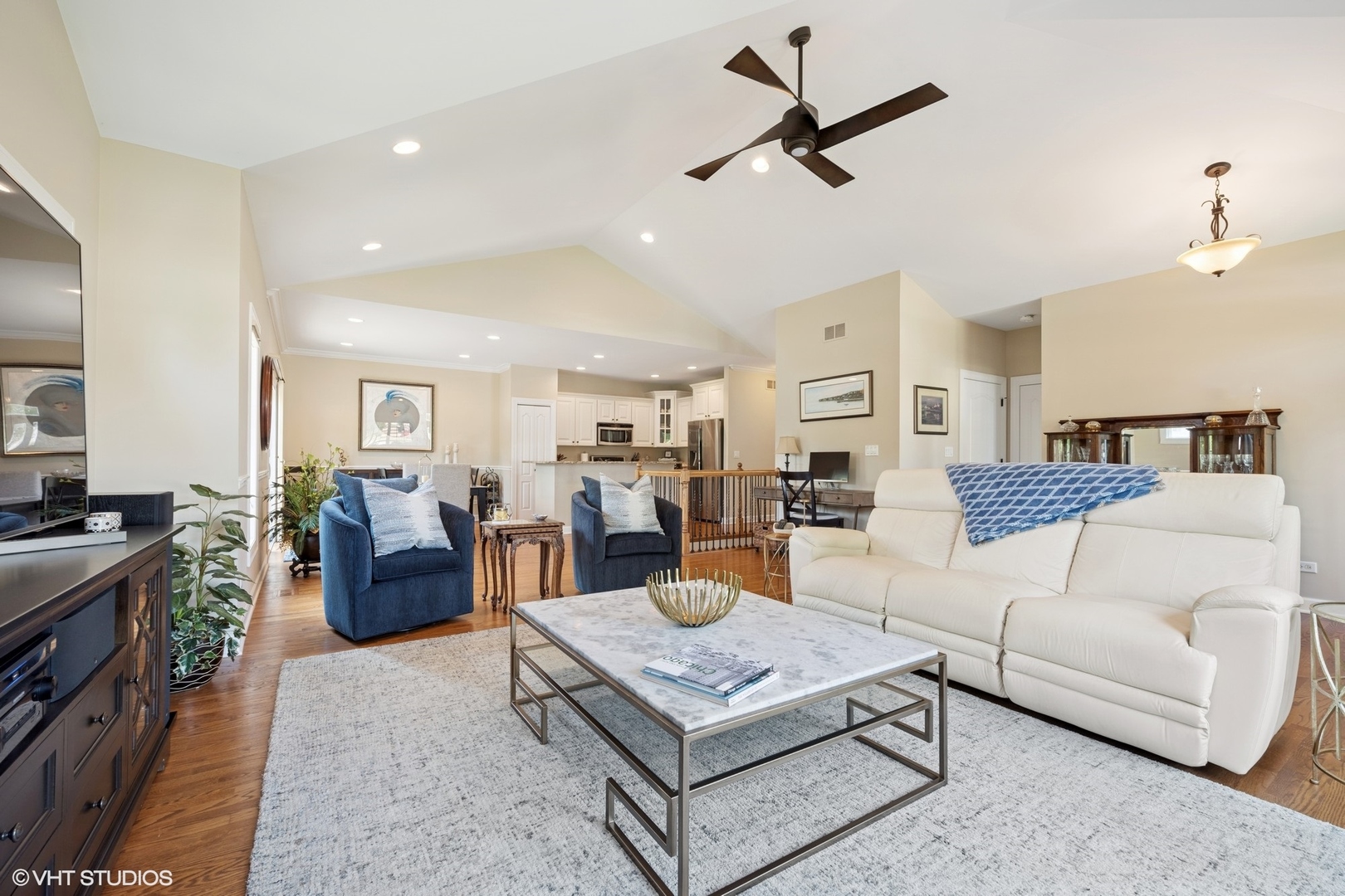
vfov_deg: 77.3
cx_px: 672
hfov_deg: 100.4
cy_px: 448
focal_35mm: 15
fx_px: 560
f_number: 9.5
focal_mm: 15
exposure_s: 1/15
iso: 200
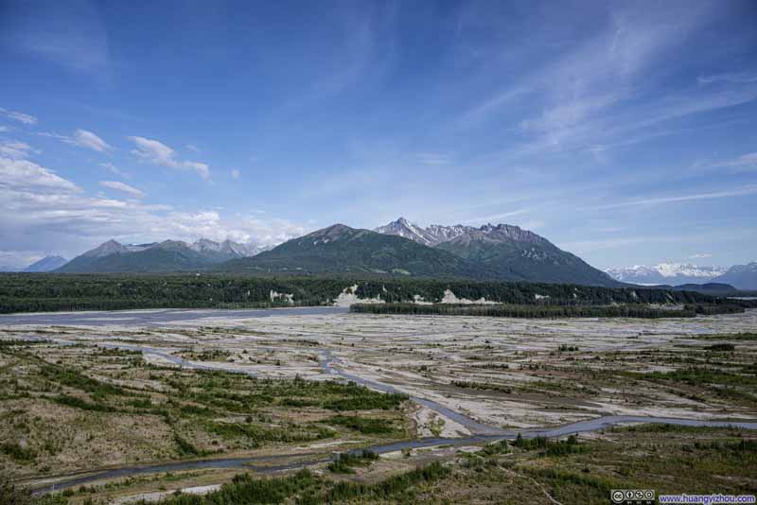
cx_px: 378
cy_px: 252
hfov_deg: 73.7
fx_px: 505
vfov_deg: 53.2
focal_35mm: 24
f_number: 5.6
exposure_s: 1/1600
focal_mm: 24
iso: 100
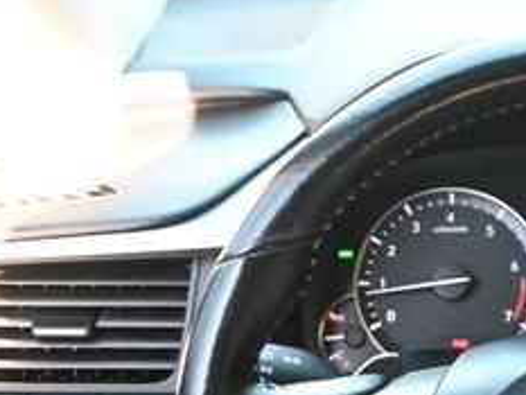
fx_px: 1652
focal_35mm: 109
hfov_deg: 17.4
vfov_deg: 13.3
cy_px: 458
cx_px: 600
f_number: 4.5
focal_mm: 27.5
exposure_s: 1/125
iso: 2200
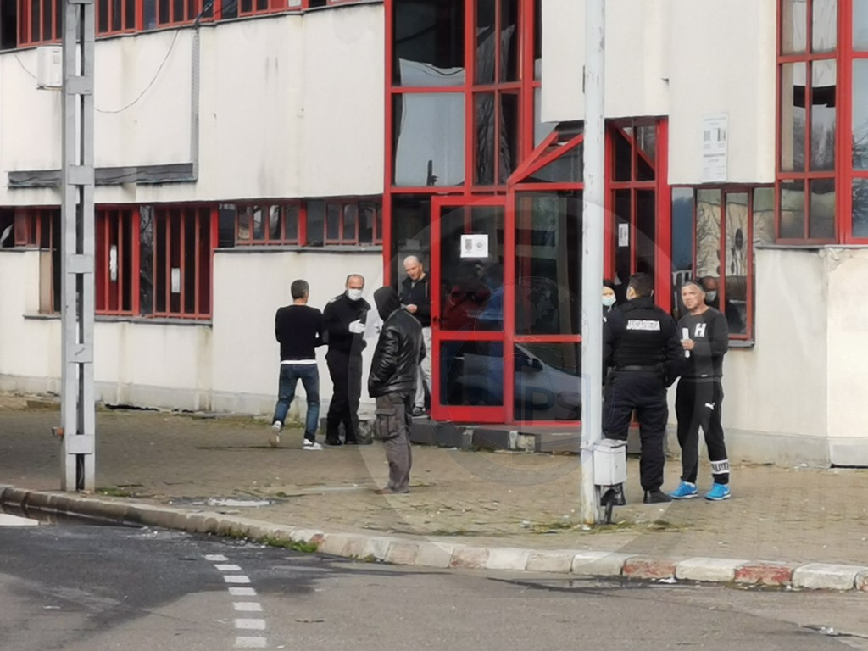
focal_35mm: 276
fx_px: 6921
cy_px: 326
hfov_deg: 7.2
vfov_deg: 5.4
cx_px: 434
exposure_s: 1/669
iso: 50
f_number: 2.4
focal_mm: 7.48
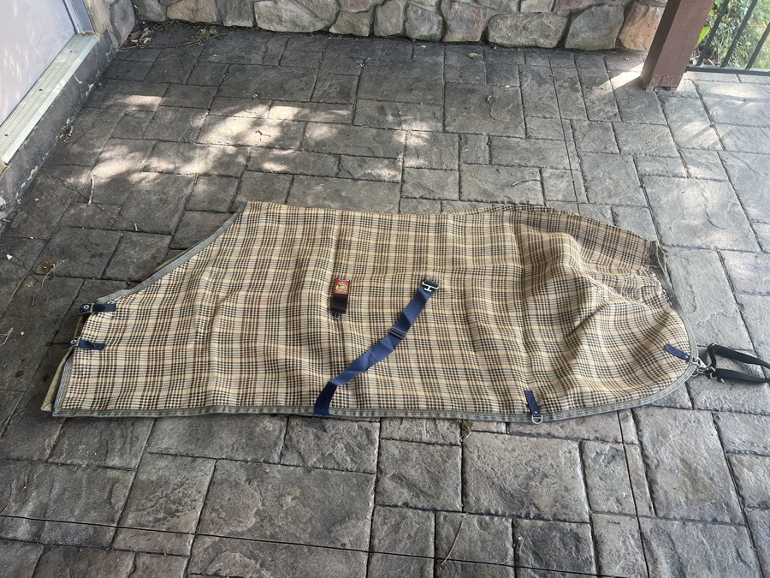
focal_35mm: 26
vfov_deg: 53.1
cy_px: 289
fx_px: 578
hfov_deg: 67.3
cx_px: 385
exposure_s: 1/121
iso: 50
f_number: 1.5
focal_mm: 5.7
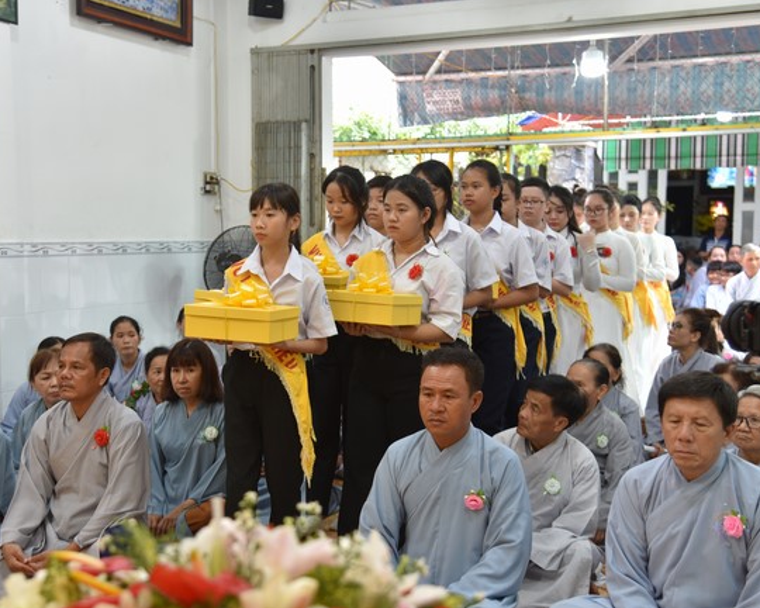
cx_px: 356
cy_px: 304
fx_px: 1170
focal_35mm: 52
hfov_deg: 36.0
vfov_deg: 29.1
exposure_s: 1/60
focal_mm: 46
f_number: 4
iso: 400
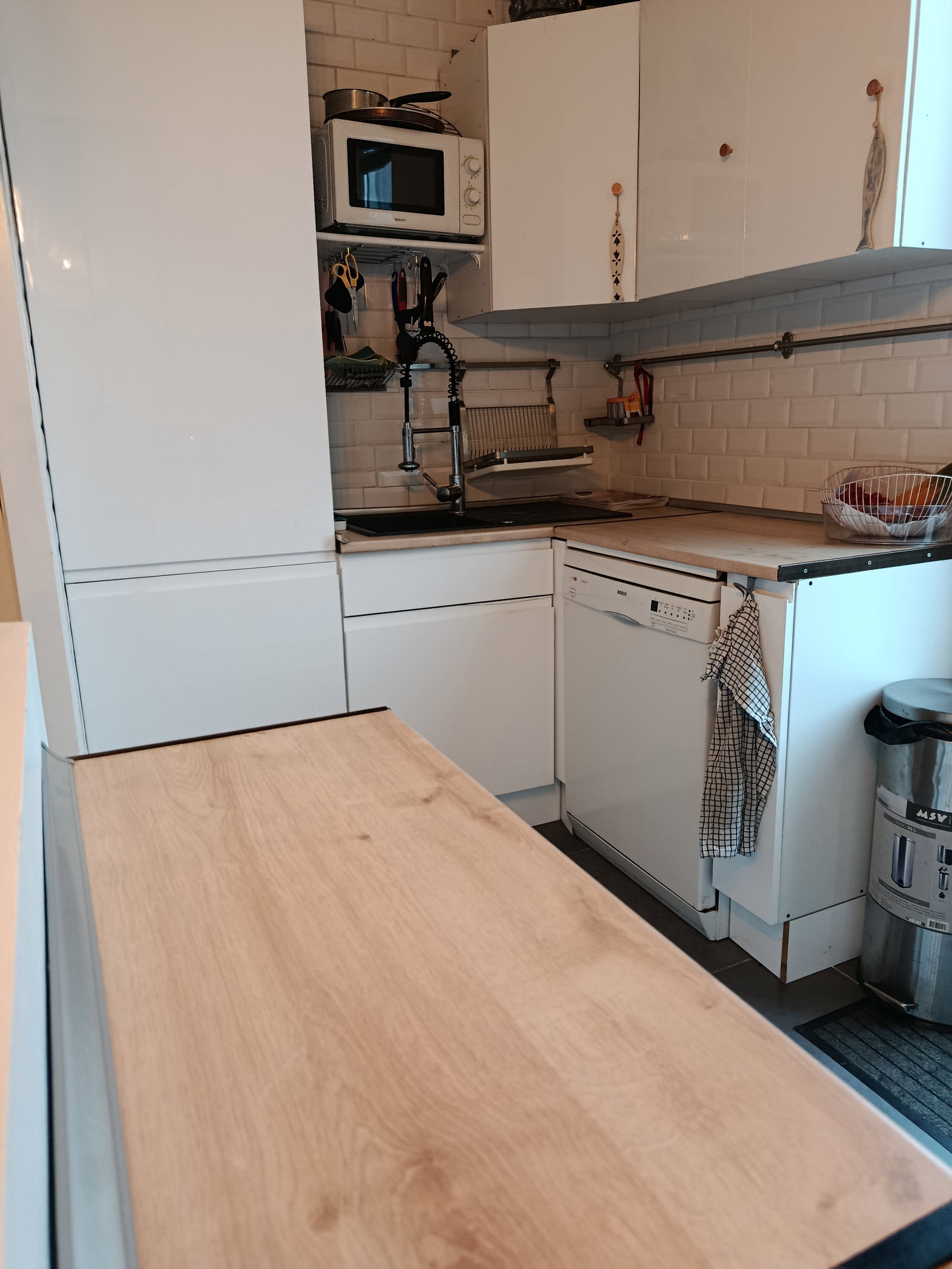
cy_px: 634
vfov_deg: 71.6
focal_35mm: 24
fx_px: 880
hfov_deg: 56.8
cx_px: 476
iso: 1102
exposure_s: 1/100
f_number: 1.7
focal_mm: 5.24
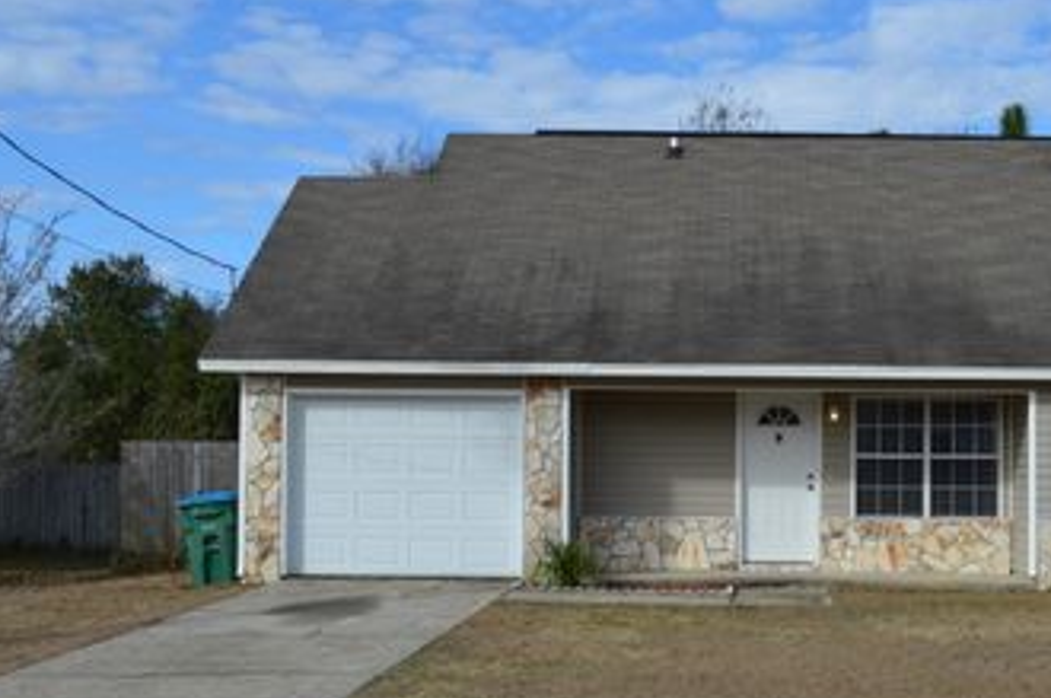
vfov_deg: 26.9
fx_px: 1458
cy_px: 408
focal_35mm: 50
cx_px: 736
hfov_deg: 39.0
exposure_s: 1/250
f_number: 8
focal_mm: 22
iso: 100
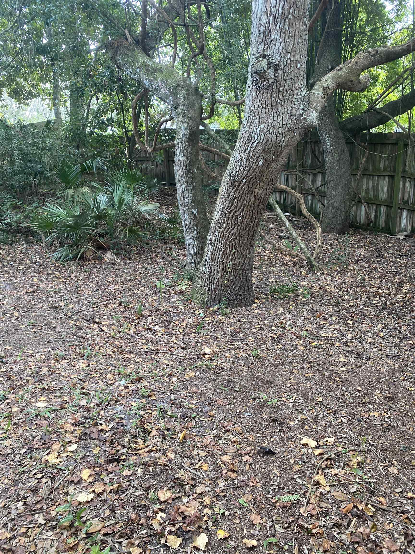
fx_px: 416
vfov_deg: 67.3
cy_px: 277
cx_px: 208
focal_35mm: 26
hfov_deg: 53.1
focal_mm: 4.25
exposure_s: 1/121
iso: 125
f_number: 1.8
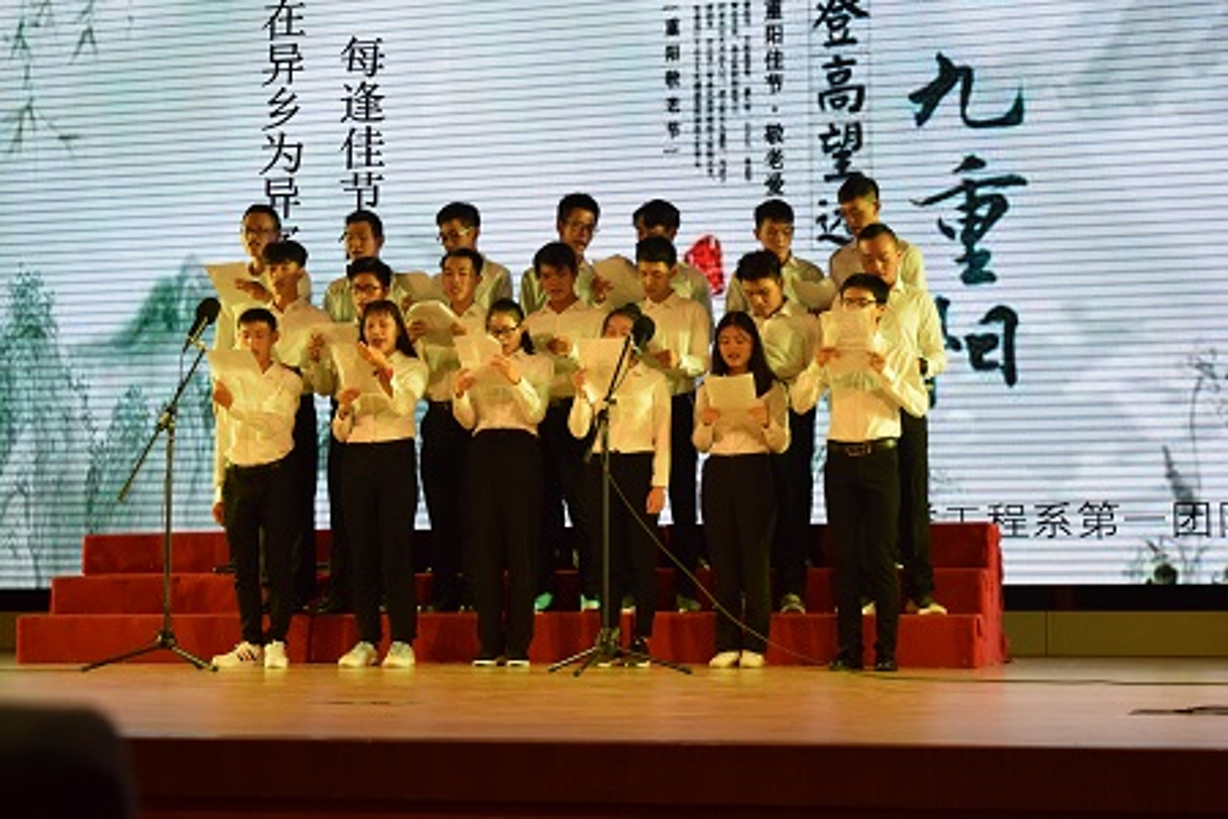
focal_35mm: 69
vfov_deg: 19.7
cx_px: 614
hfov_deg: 29.2
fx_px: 2353
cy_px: 410
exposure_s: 1/500
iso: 3200
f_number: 5
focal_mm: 46
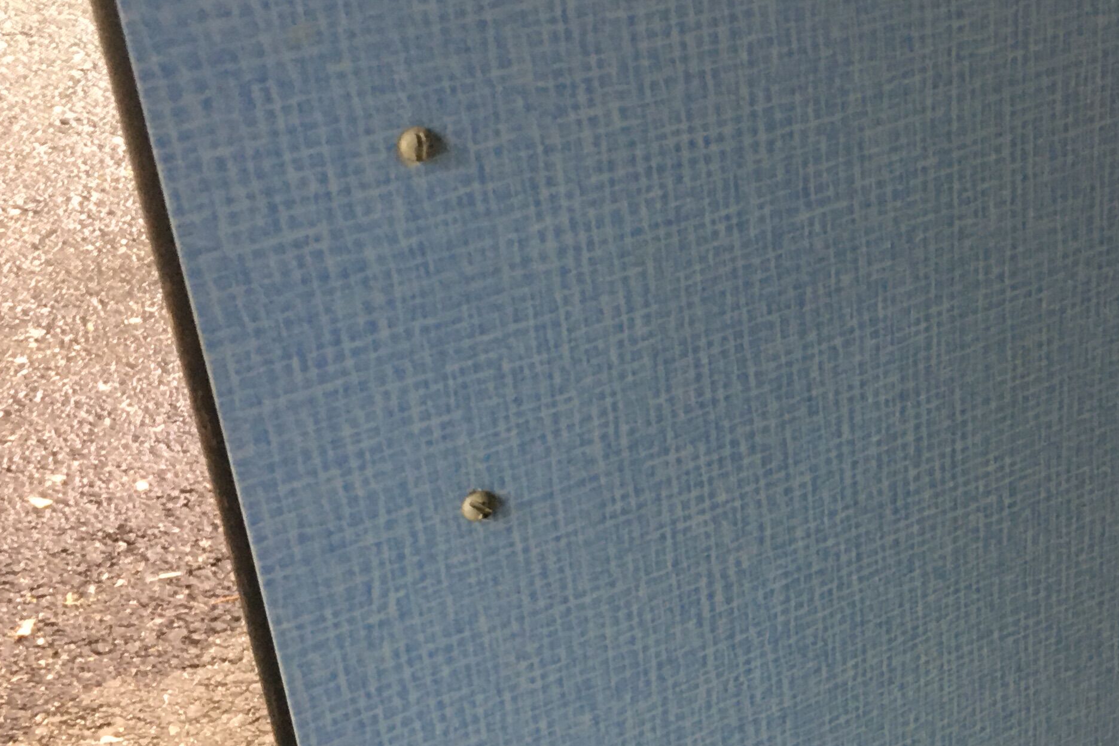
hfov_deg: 29.0
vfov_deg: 20.8
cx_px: 1115
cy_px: 549
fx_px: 2020
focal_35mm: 65
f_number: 2.2
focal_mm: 4.15
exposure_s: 1/17
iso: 64
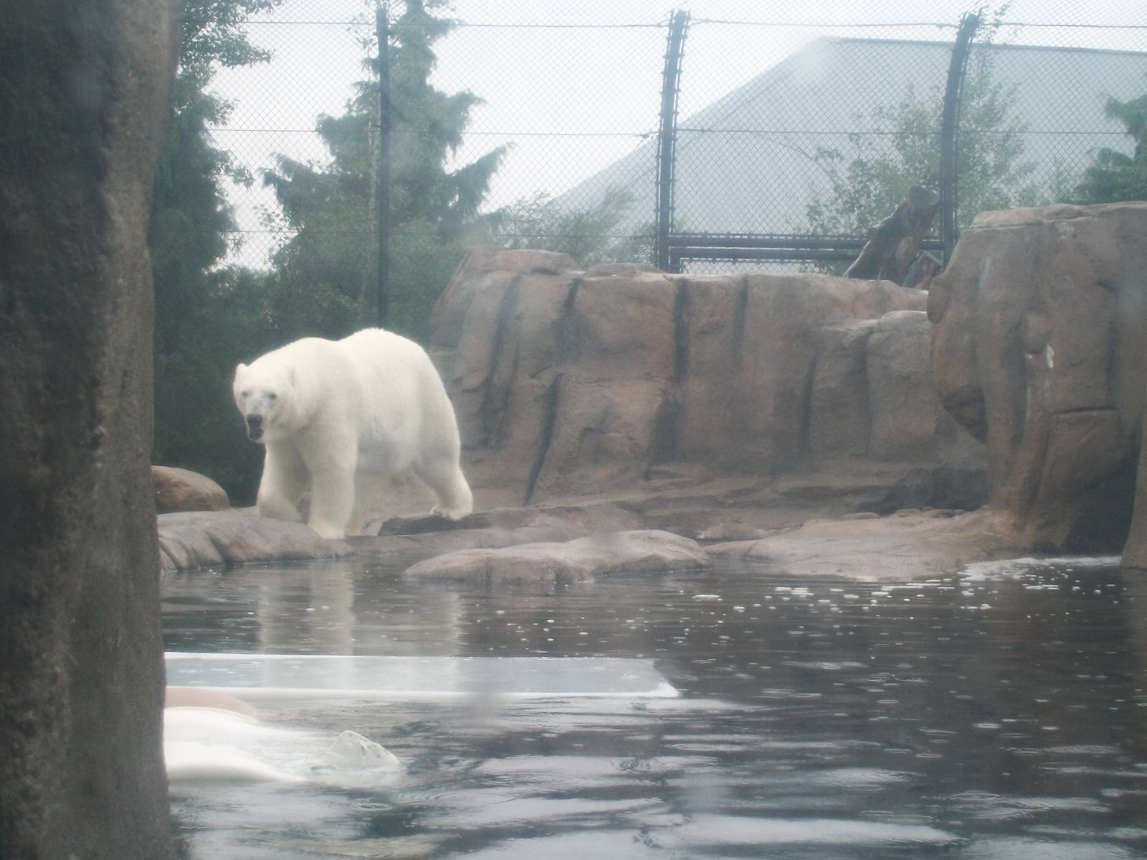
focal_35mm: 87
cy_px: 430
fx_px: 2883
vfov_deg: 17.0
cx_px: 574
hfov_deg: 22.5
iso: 80
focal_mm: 14.3
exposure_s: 1/160
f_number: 4.3
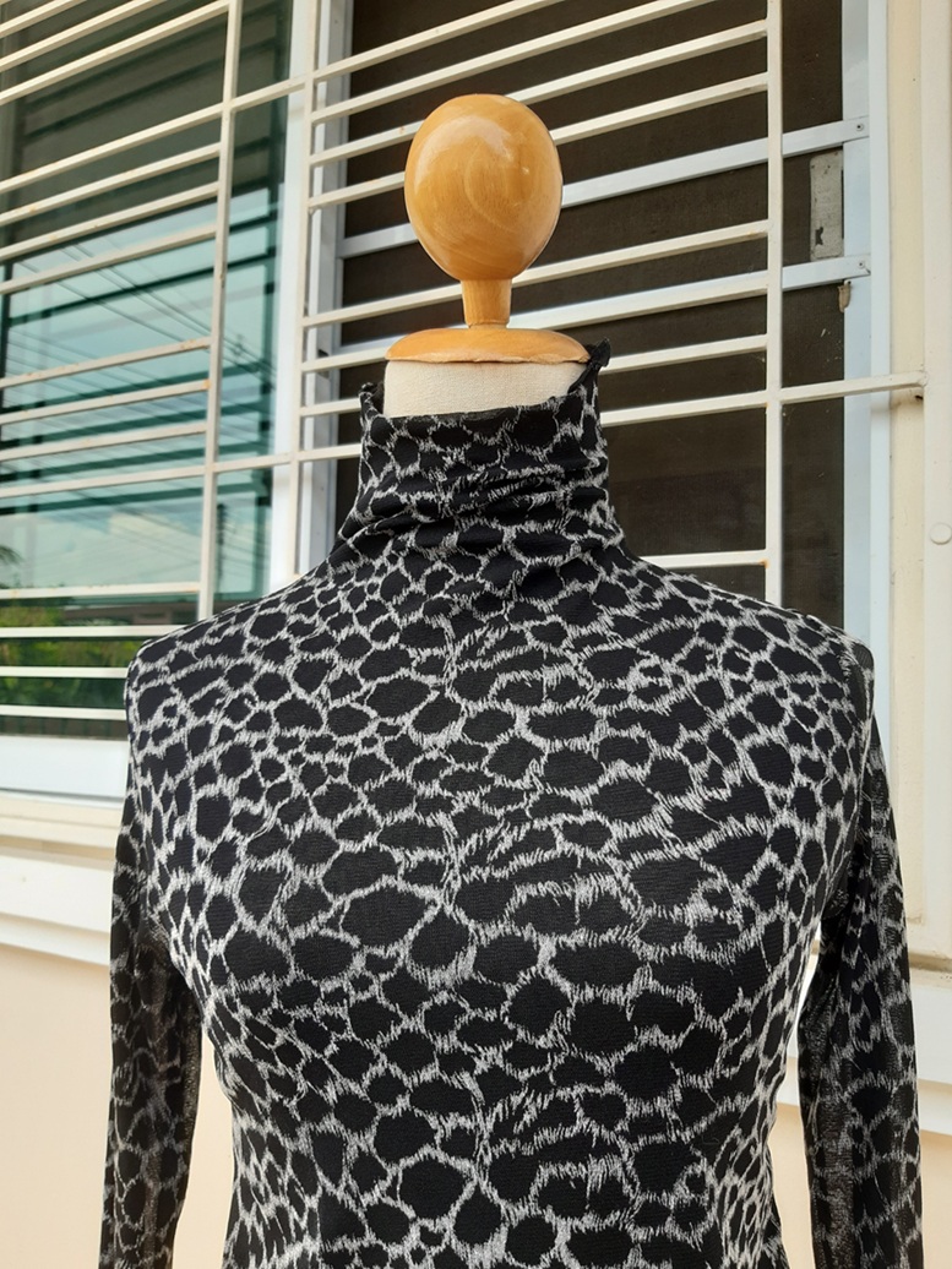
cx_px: 476
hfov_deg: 53.1
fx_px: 953
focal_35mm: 26
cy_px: 634
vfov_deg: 67.3
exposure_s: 1/216
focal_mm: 3.92
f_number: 1.7
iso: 40
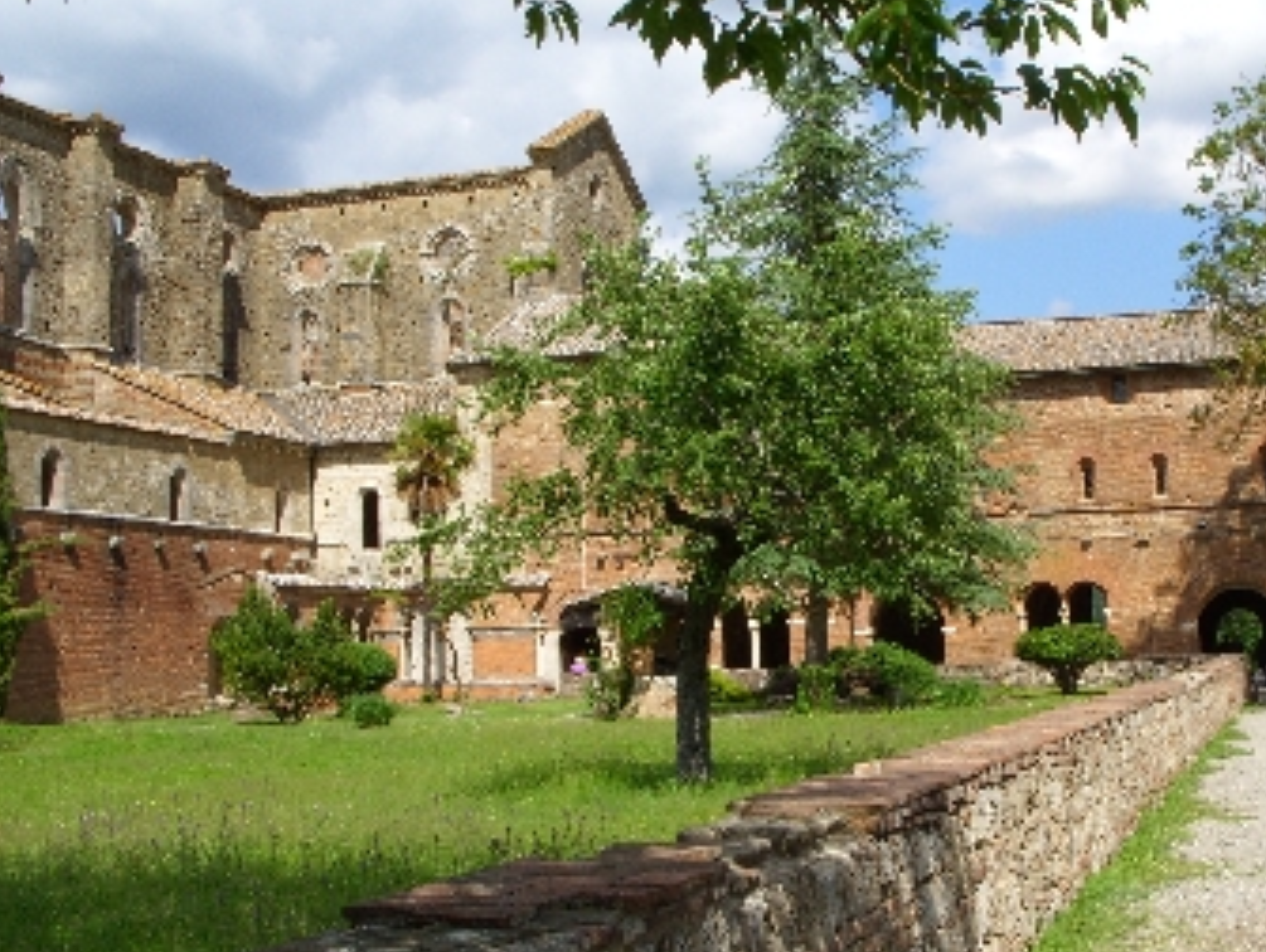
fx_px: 1867
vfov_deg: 28.6
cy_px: 495
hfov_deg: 37.1
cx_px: 824
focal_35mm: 51
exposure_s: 1/209
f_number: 7.4
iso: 50
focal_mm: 7.8
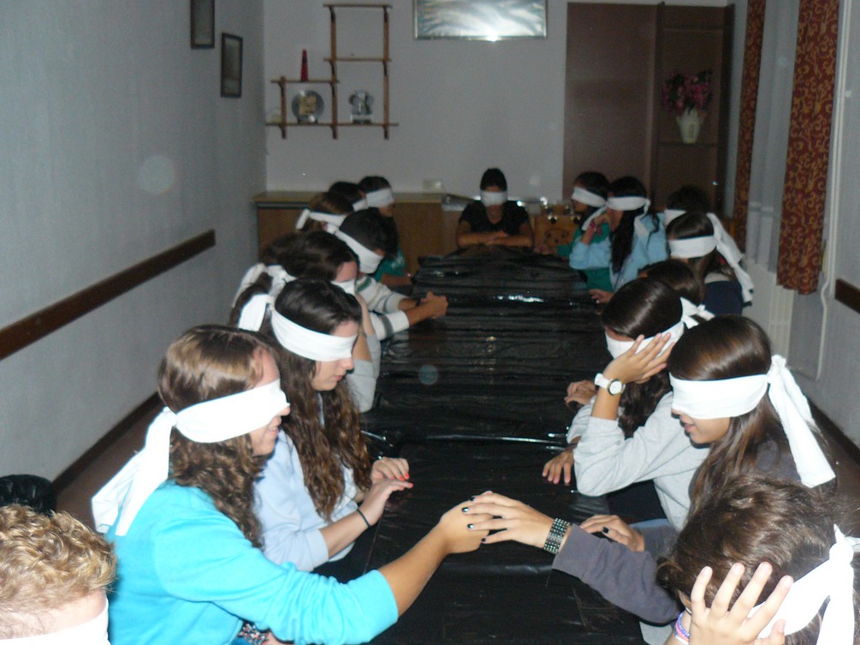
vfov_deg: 33.5
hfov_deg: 43.7
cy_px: 378
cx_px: 507
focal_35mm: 43
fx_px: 1068
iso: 200
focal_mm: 6
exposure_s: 1/30
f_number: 2.8
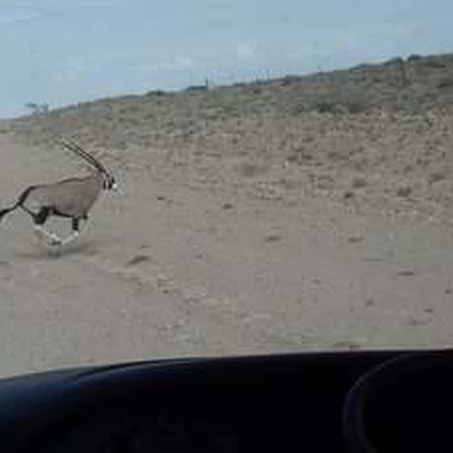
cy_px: 109
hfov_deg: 23.4
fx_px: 1051
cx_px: 14
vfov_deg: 24.0
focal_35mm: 71
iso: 100
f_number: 5.6
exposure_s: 1/640
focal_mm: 8.1
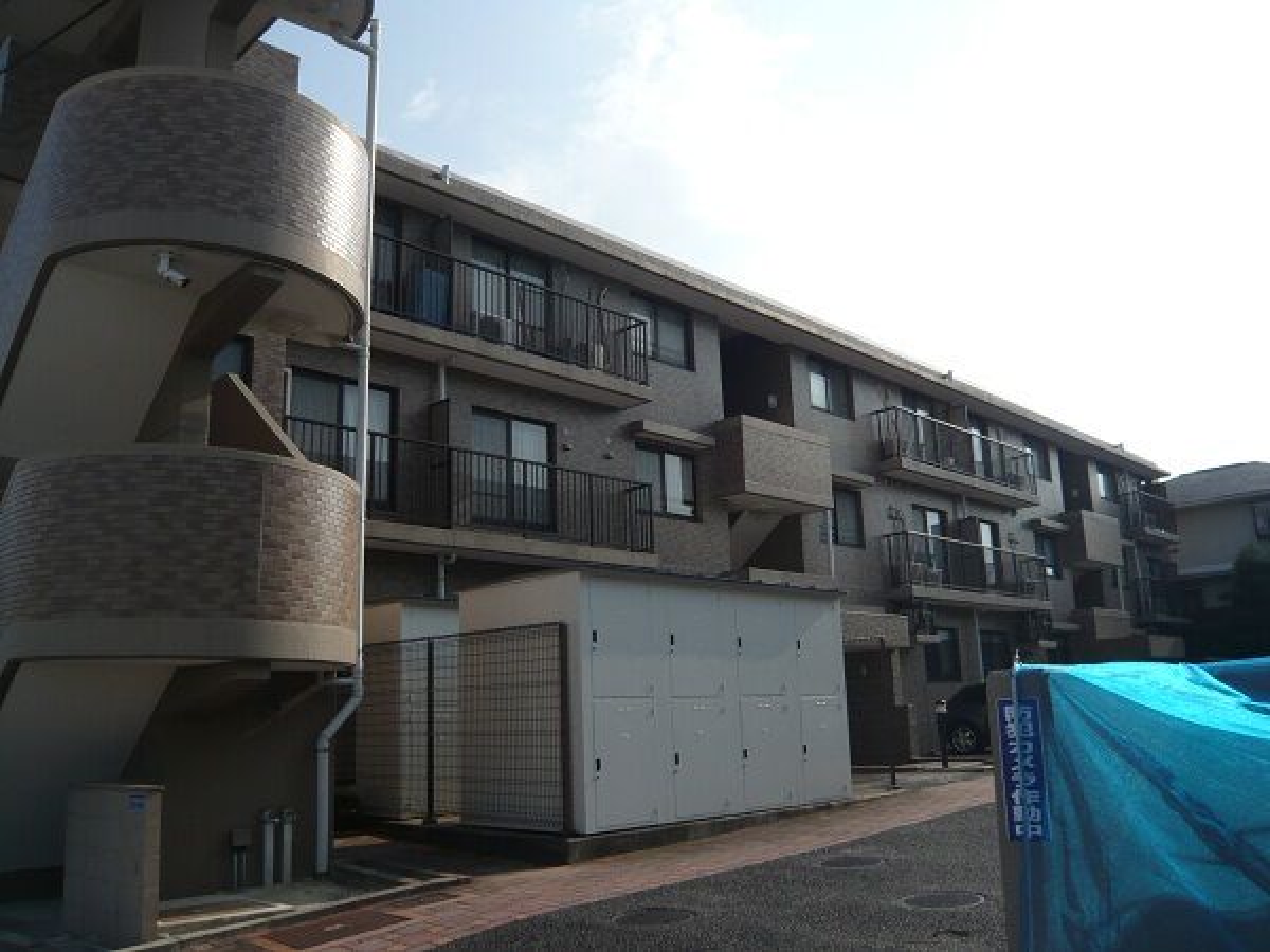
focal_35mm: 28
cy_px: 476
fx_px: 1027
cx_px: 635
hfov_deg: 63.4
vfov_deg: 49.7
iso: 100
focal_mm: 4.6
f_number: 8
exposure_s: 1/200
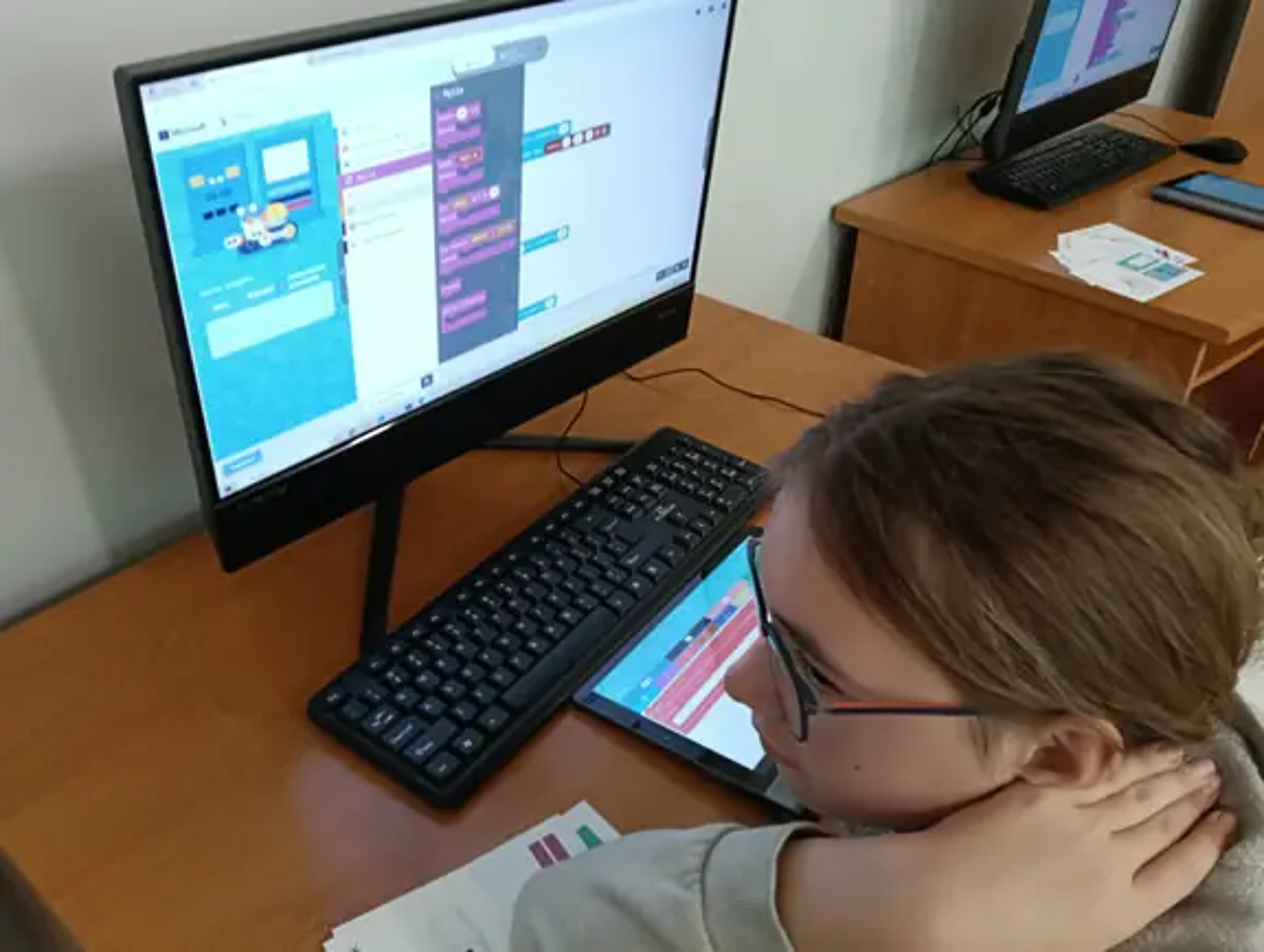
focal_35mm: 27
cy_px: 476
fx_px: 988
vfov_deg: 51.5
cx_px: 632
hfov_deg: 65.2
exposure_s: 1/33.3
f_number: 1.8
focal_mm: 3.98
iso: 320
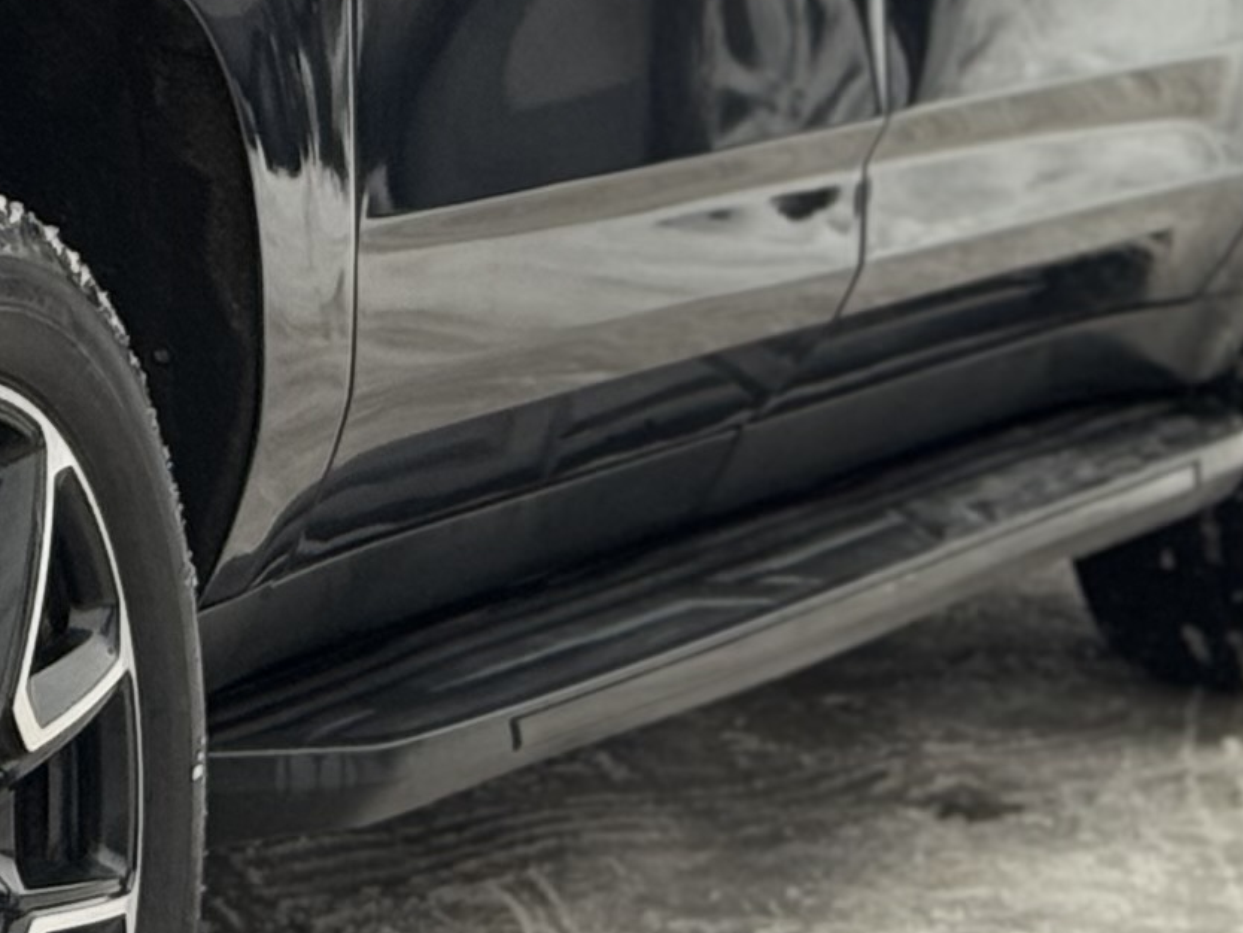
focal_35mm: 232
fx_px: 8333
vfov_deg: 6.4
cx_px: -1025
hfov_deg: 8.2
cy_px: -130
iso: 100
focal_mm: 6.76
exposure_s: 1/64
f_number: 1.78
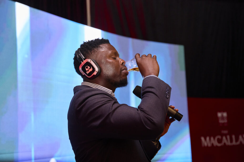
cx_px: 122
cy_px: 81
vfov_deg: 26.5
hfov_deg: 38.9
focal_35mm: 51
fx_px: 346
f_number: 2.8
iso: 4000
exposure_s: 1/125
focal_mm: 51
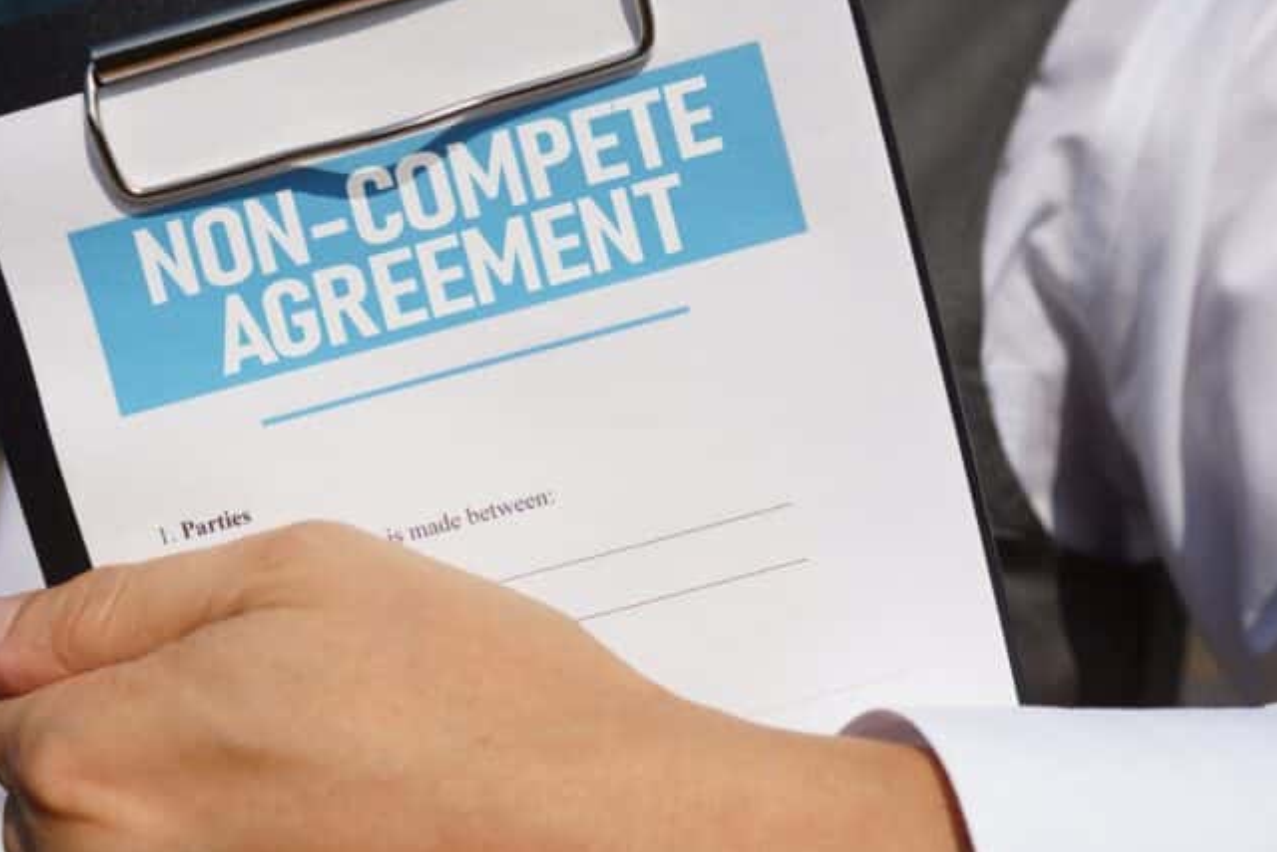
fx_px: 1916
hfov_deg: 36.8
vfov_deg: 25.0
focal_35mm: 54
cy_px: 365
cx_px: 563
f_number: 5.6
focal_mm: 30
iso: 200
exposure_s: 1/3200
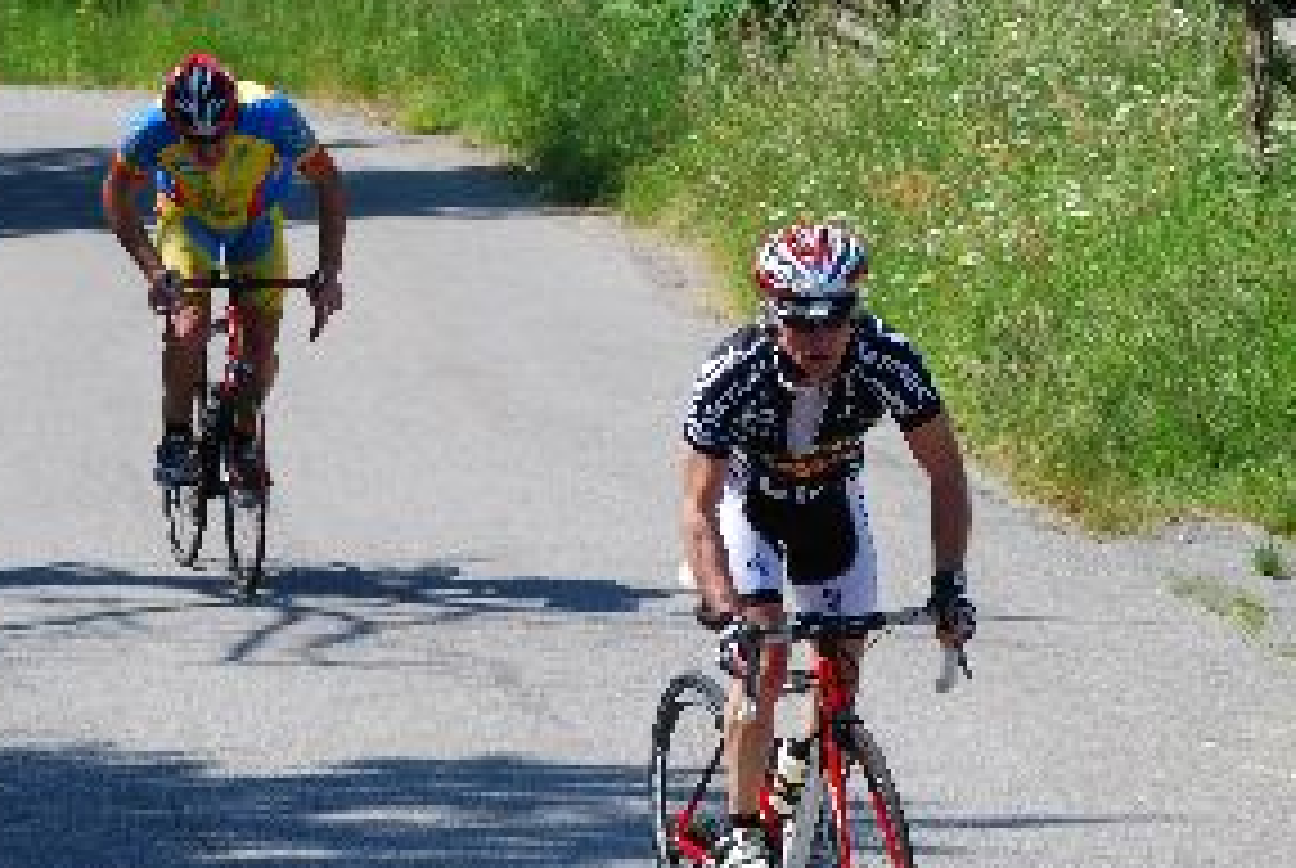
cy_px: 461
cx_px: 801
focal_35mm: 246
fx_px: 8862
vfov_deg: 5.6
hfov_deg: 8.4
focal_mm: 105
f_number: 9
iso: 100
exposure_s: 1/125
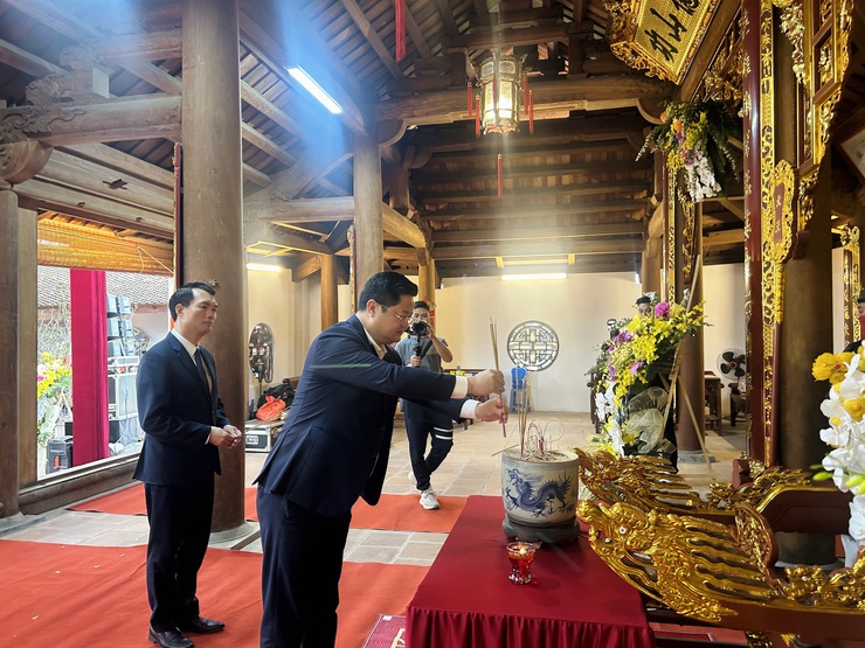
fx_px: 650
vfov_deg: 53.1
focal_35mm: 26
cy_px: 324
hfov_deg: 67.3
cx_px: 432
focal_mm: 5.7
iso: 160
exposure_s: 1/50
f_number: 1.5
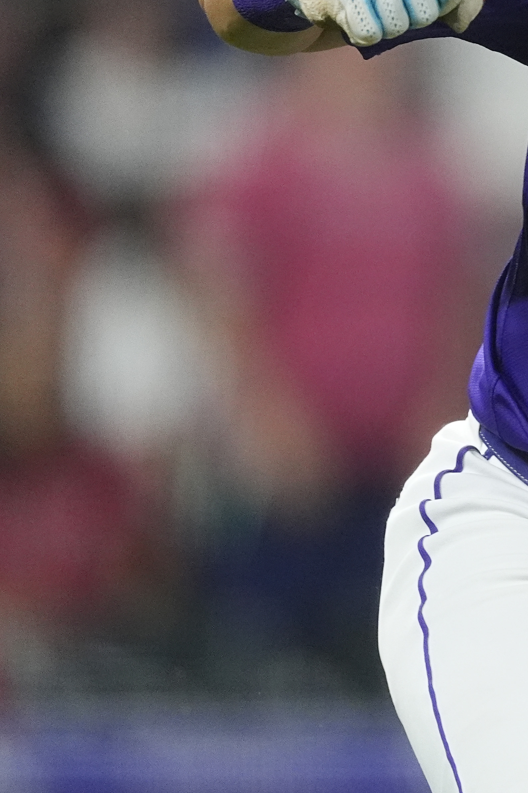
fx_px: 33266
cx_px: 668
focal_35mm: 1512
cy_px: 186
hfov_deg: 0.9
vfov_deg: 1.4
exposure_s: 1/1600
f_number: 4
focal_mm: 600
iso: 5000
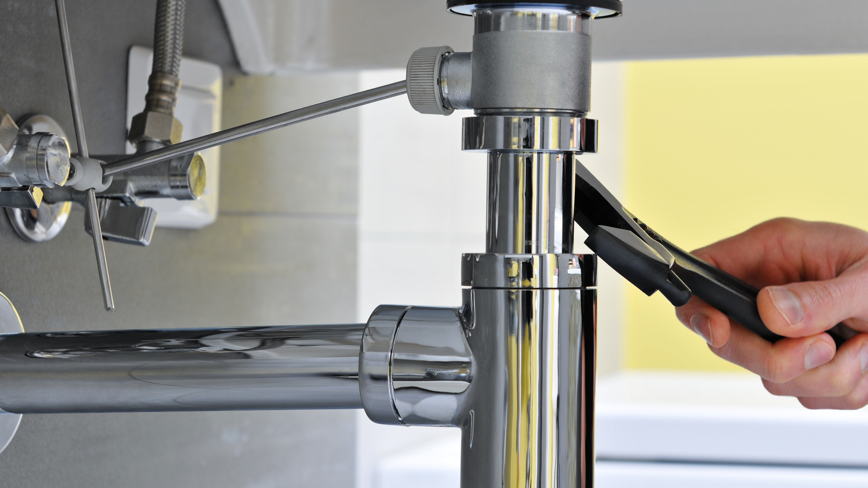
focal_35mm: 95
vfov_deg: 12.7
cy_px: 221
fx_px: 2186
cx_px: 436
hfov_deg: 22.5
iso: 200
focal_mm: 60
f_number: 5.6
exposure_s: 1/60
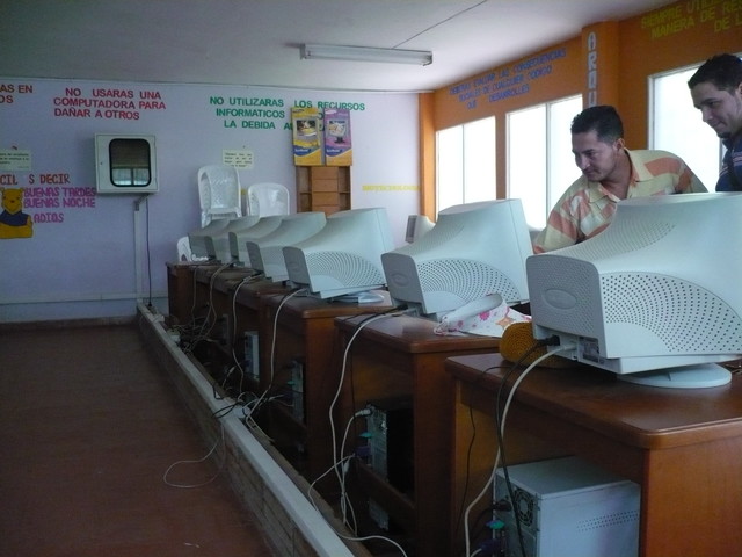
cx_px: 371
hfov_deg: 52.6
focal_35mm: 35
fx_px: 750
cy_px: 278
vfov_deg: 40.7
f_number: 2.8
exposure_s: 1/100
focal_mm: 5.8
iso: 400
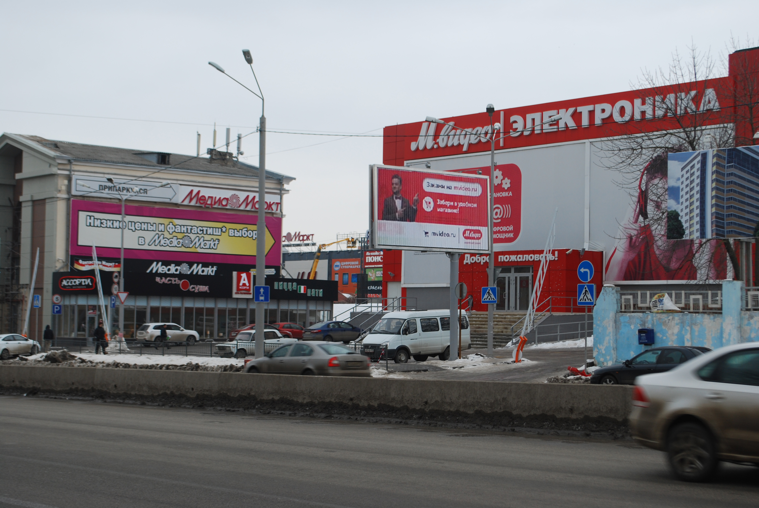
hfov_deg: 35.0
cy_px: 254
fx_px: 1203
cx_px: 380
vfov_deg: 23.8
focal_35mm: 57
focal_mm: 38
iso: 160
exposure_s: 1/125
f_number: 5.6
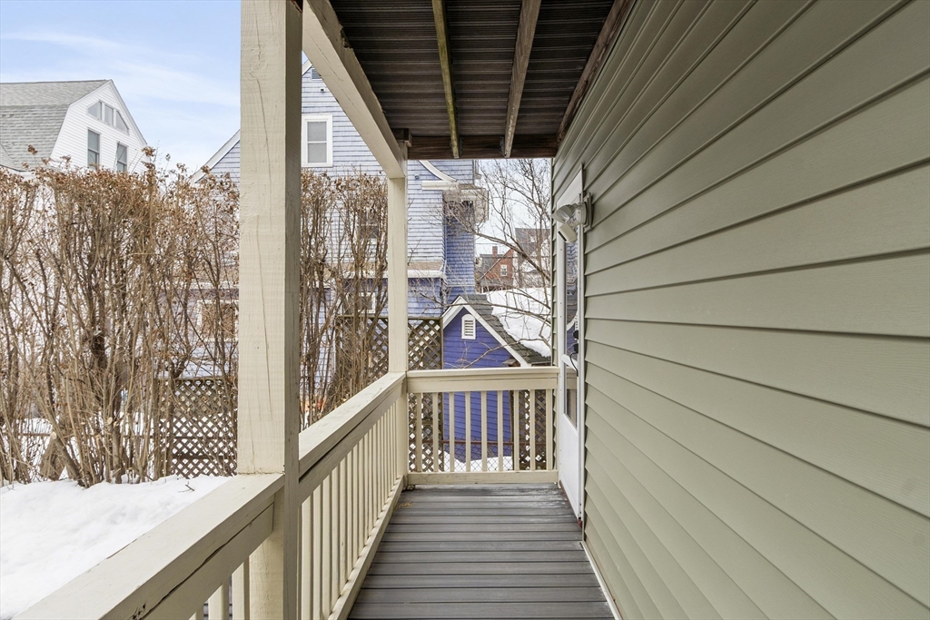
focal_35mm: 21
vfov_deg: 59.5
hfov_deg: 81.2
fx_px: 543
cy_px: 310
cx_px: 465
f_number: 8
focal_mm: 14
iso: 160
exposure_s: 1/60
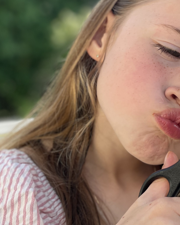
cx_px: 153
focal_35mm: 98
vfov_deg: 19.5
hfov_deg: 15.6
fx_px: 652
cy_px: 79
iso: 32
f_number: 2
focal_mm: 6
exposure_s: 1/432
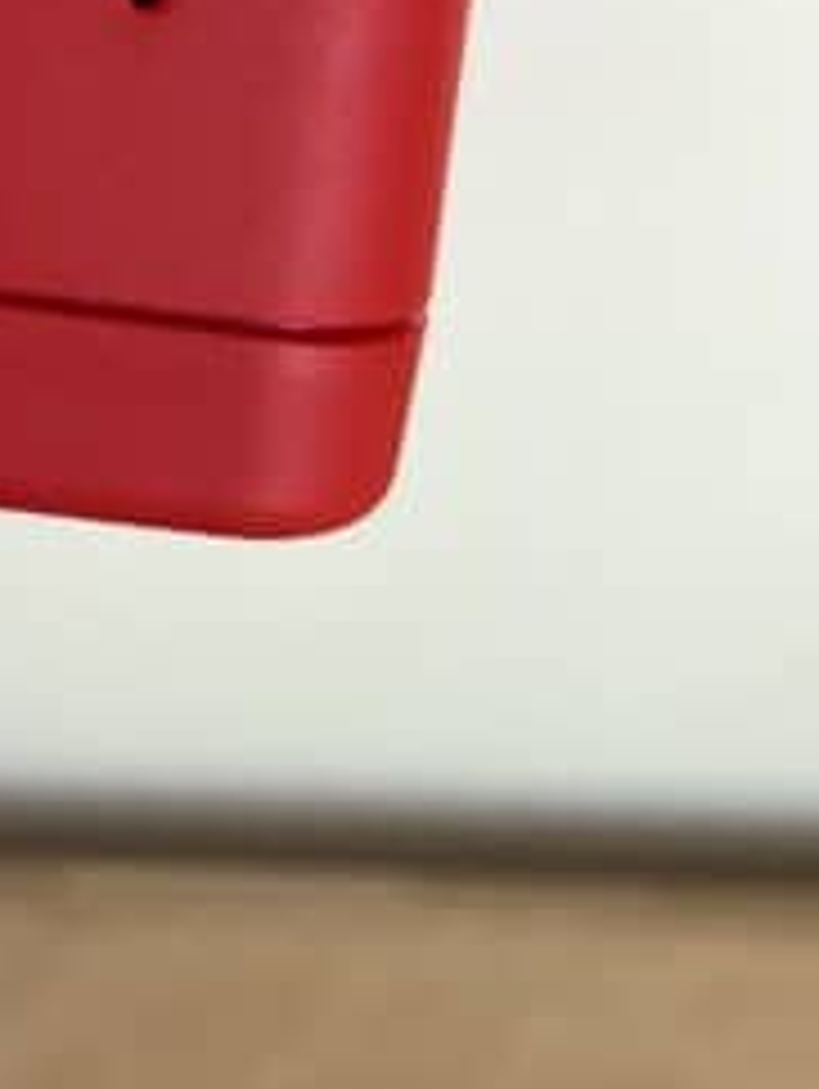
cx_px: -765
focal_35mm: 110
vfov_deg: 16.3
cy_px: -531
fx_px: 3464
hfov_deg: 12.1
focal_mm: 5.7
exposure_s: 1/120
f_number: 1.5
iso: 125
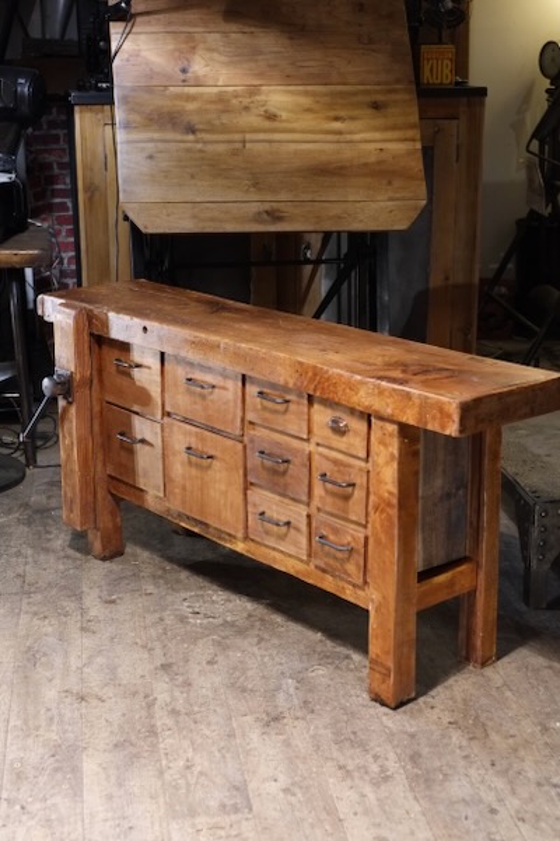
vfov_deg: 37.5
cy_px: 420
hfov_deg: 25.5
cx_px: 280
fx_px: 1237
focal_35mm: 53
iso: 3200
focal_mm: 35
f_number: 3.6
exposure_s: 1/125
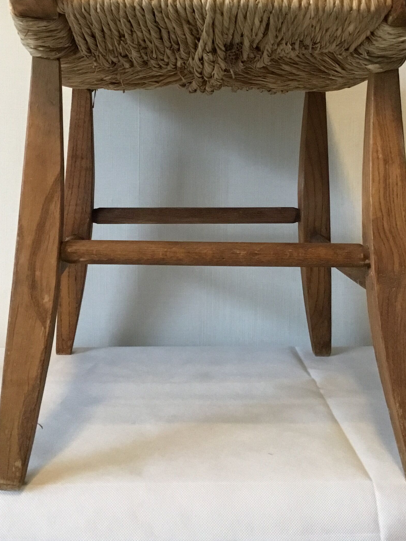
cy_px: 208
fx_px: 751
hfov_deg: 30.3
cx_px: 201
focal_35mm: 48
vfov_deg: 39.4
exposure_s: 1/33
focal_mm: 3.3
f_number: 2.4
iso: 250
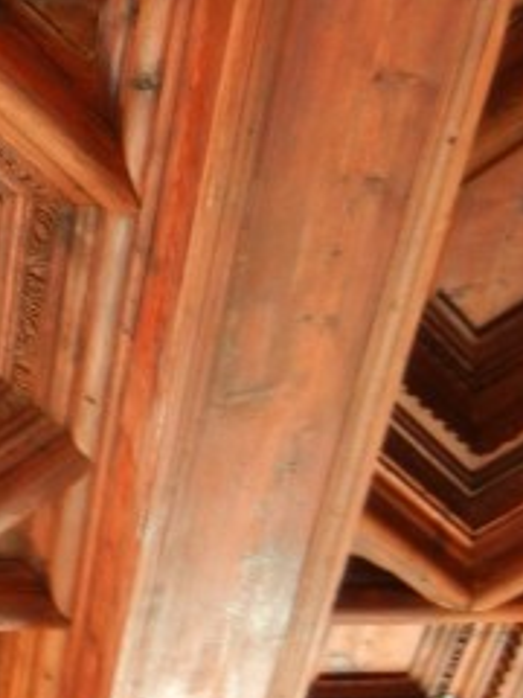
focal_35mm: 96
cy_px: 323
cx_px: -122
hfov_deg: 14.8
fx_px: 1934
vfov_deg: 20.4
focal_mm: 5.4
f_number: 3.5
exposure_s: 1/6.3
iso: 400
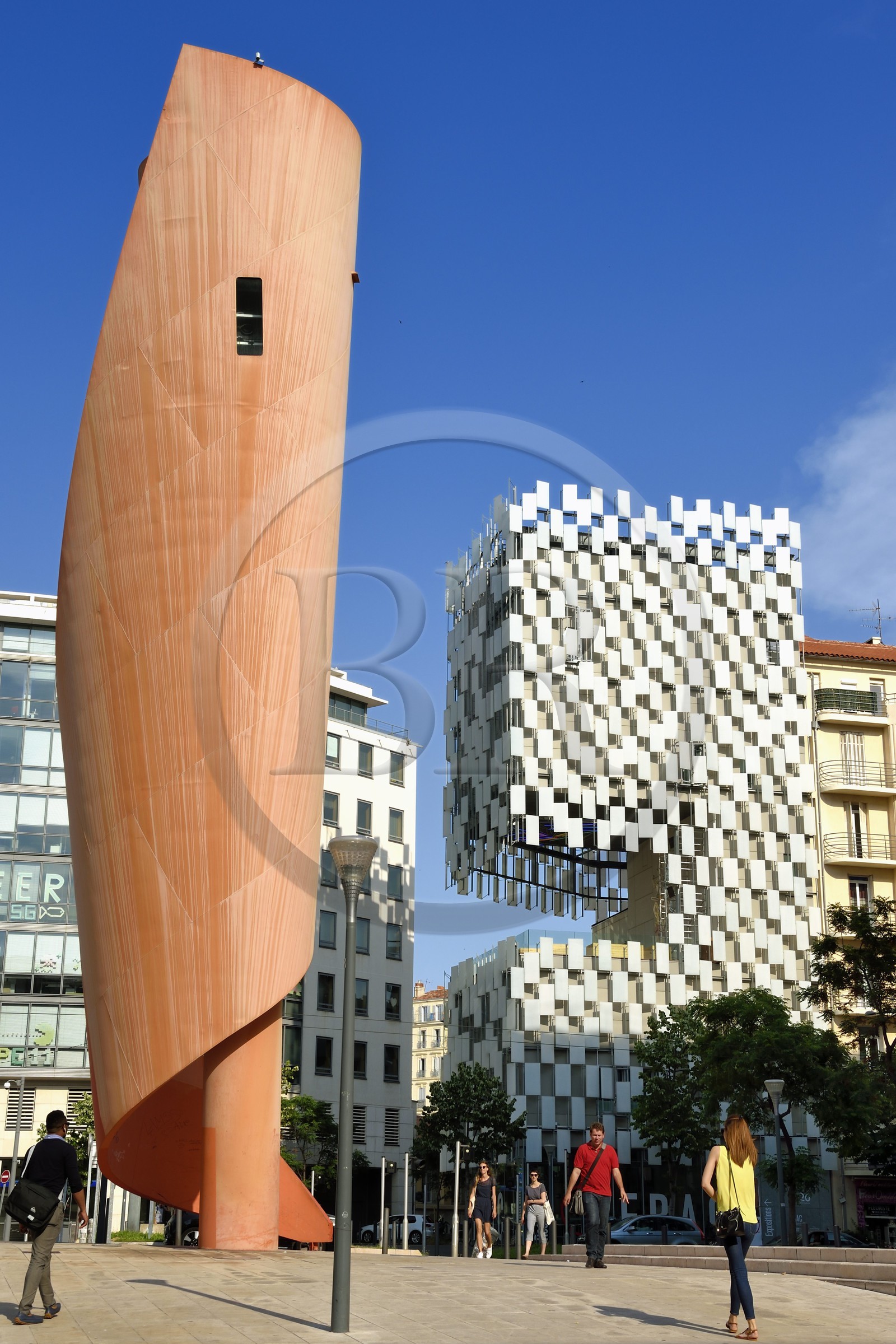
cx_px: 448
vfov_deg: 41.1
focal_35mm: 48
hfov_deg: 28.1
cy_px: 672
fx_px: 1792
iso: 200
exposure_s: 1/400
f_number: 13
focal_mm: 48
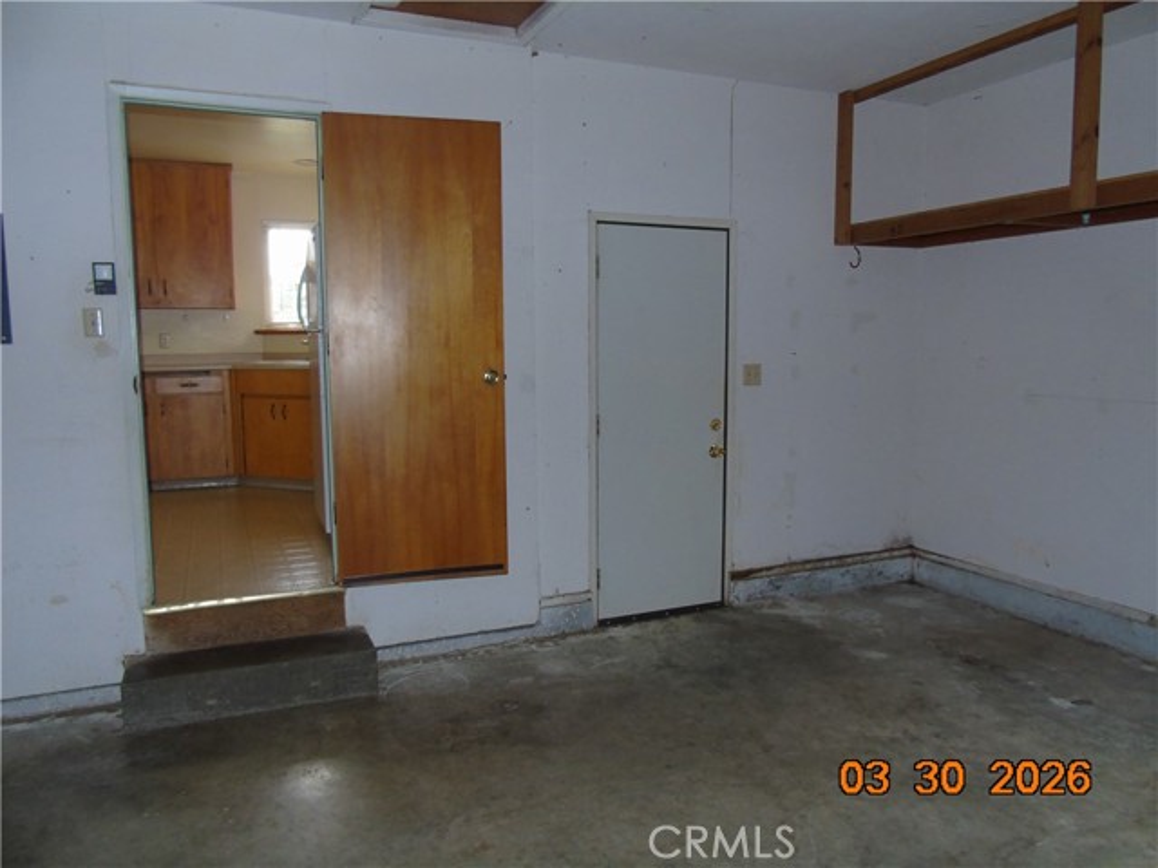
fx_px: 836
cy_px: 434
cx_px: 579
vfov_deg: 54.9
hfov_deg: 69.4
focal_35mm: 25
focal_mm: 4.4
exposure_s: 1/30
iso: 200
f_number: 3.4
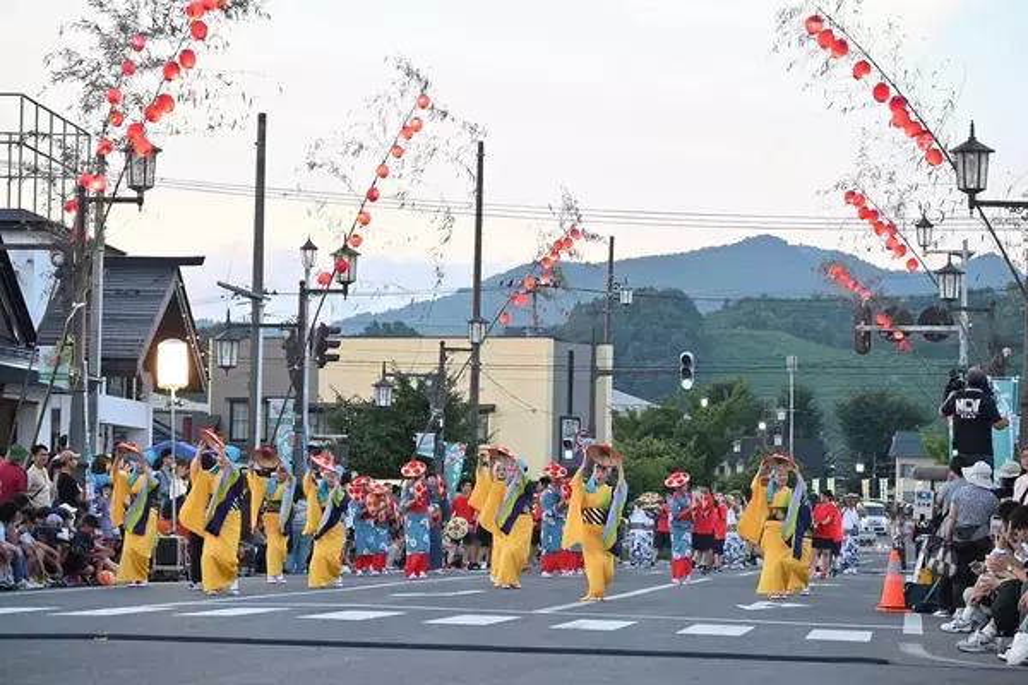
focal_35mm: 136
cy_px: 342
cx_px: 514
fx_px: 3898
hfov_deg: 15.0
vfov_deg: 10.0
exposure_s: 1/200
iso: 1600
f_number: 5.6
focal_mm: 91
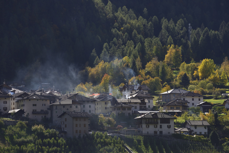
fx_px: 1209
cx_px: 114
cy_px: 76
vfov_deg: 7.2
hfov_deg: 10.8
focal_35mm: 190
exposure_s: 1/1000
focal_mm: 190
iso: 640
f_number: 8
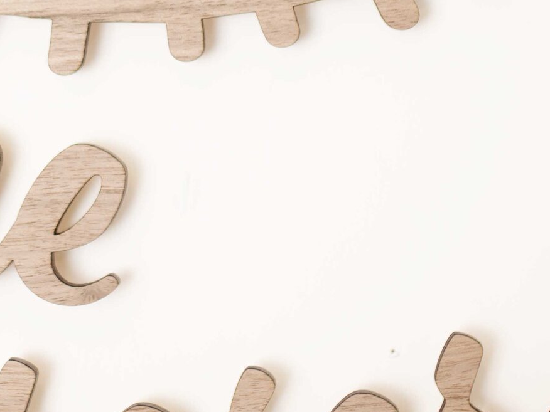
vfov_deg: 10.2
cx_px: 200
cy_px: 11
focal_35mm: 144
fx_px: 2288
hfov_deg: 13.7
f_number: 2.8
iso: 160
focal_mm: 35
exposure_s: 1/200
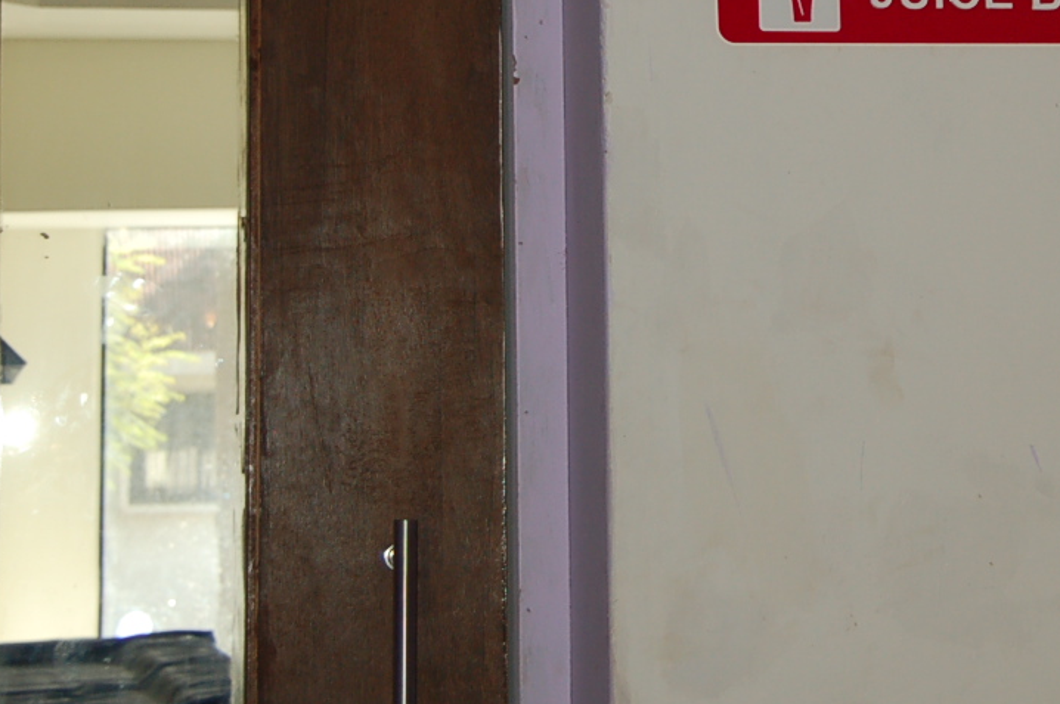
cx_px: 890
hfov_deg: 18.4
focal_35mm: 110
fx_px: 3237
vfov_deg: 12.3
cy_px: 3
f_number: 4.5
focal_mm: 35
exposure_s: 1/60
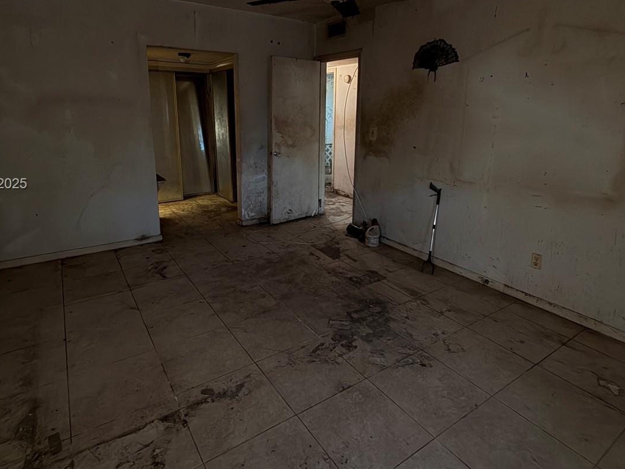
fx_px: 379
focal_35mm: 21
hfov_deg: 79.0
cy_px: 185
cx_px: 313
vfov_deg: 62.8
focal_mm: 2.22
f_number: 2.2
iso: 500
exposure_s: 1/15
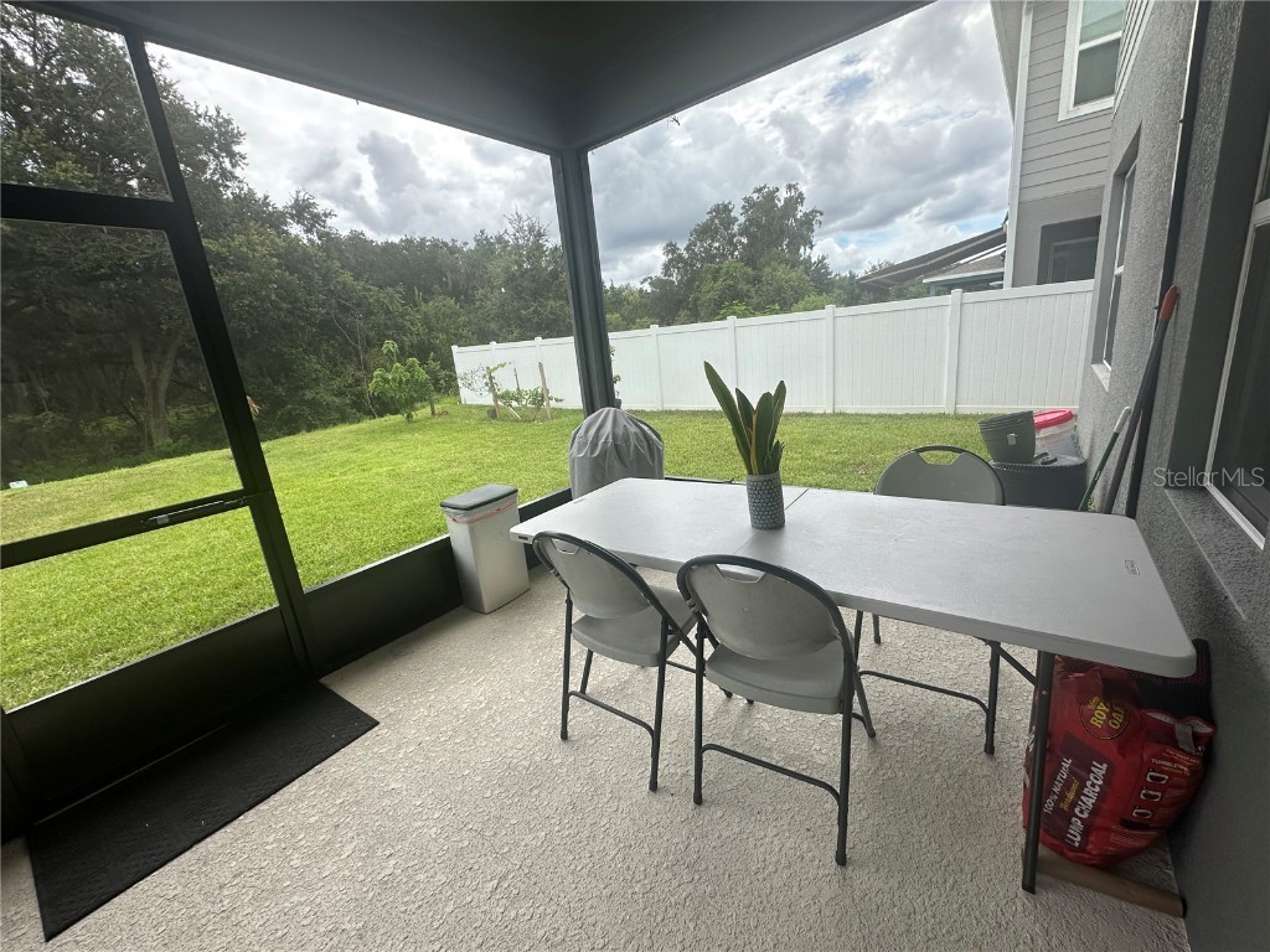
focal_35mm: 14
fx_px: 514
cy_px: 476
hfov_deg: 102.1
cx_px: 635
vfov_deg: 85.7
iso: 40
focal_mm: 2.22
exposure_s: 1/698
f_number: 2.2
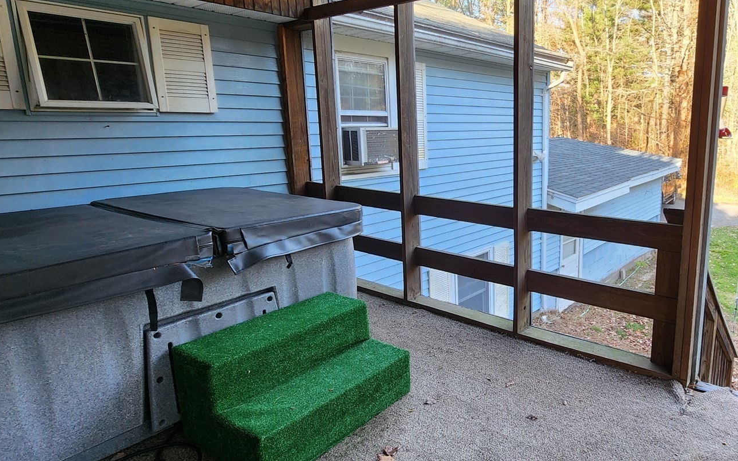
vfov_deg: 55.0
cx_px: 510
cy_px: 209
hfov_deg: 76.3
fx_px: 443
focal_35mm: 22
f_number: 2.2
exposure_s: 1/60
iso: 80
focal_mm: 2.2
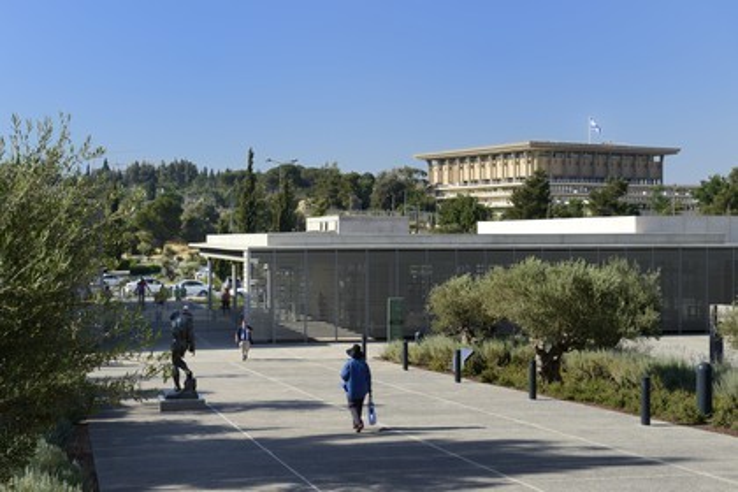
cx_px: 369
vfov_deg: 24.2
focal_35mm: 56
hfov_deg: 35.6
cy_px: 246
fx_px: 1148
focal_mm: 56
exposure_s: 1/200
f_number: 11
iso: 200
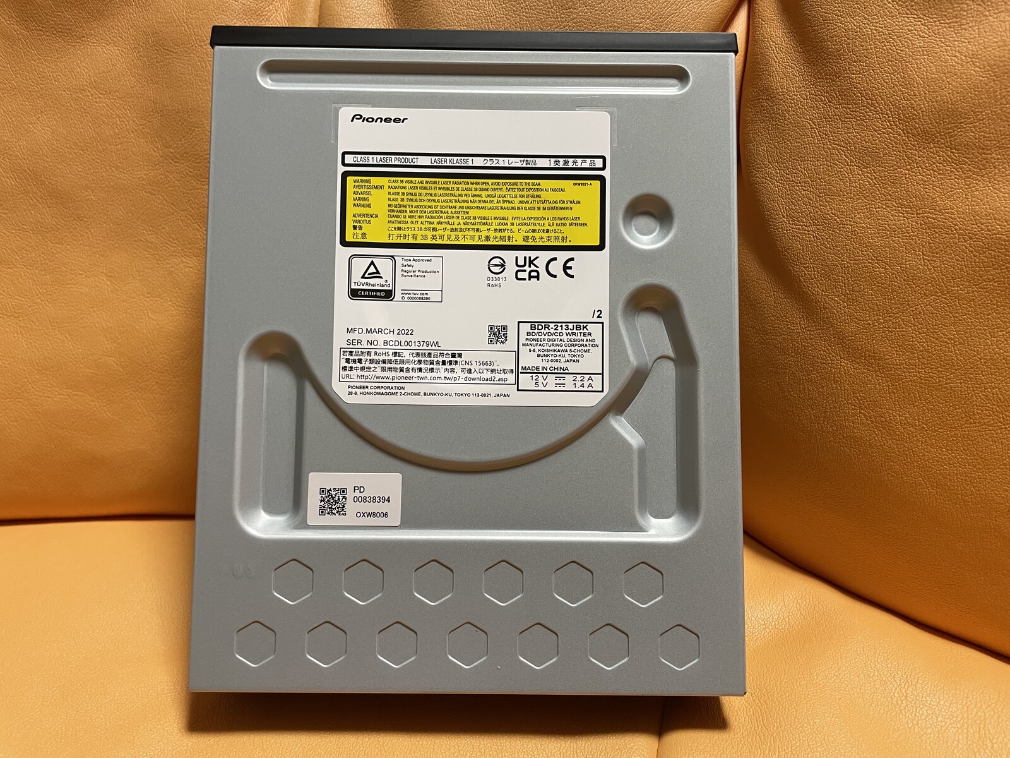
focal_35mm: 26
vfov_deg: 53.1
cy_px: 379
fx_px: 759
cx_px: 505
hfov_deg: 67.3
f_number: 1.6
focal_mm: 4.2
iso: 125
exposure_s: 1/50
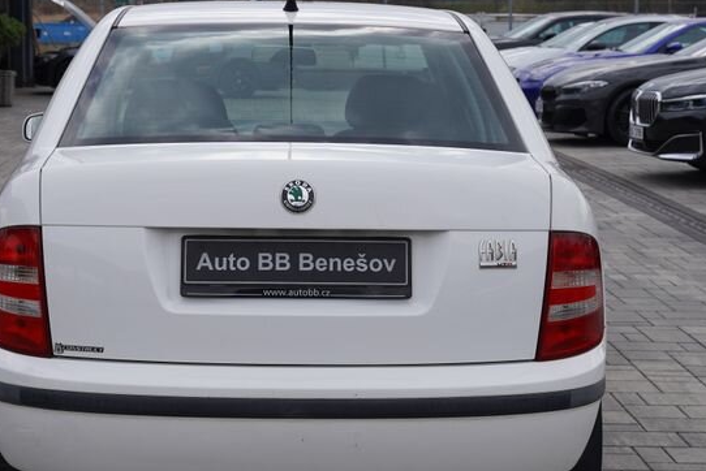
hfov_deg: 23.9
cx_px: 304
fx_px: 1668
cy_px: 231
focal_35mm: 85
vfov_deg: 16.1
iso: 100
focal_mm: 45
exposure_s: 1/320
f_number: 7.1
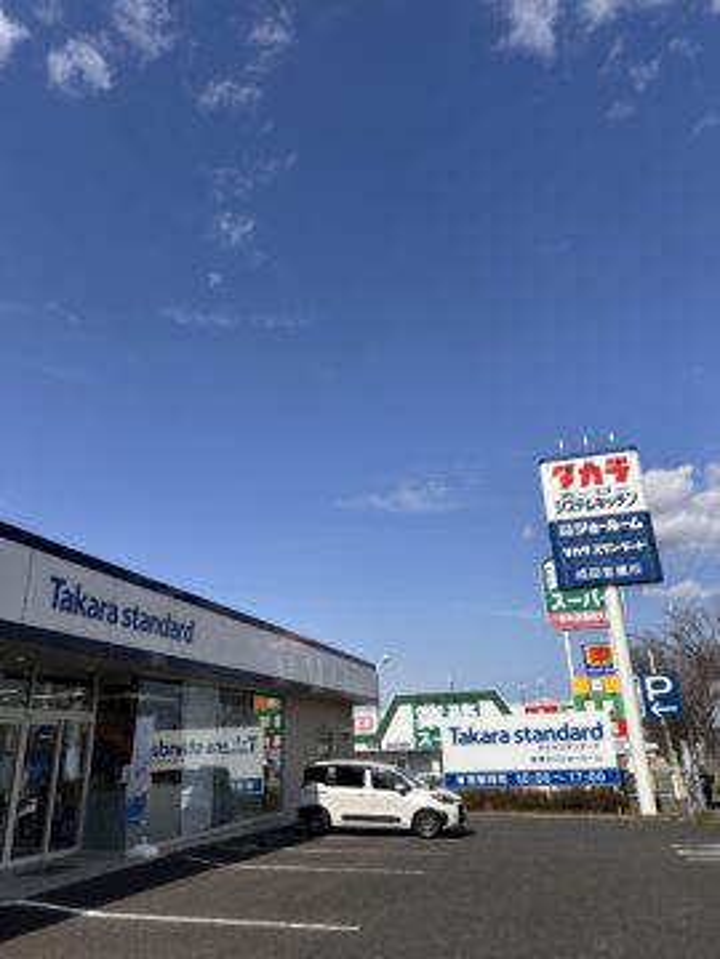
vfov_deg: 71.6
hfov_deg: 56.8
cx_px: 360
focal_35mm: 24
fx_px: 666
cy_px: 480
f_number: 1.78
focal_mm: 6.86
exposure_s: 1/6623
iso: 80
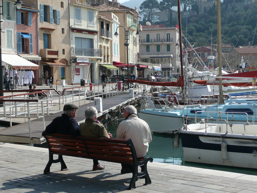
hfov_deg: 29.0
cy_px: 96
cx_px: 128
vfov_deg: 21.9
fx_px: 497
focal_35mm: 67
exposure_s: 1/640
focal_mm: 11
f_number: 4.5
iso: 100
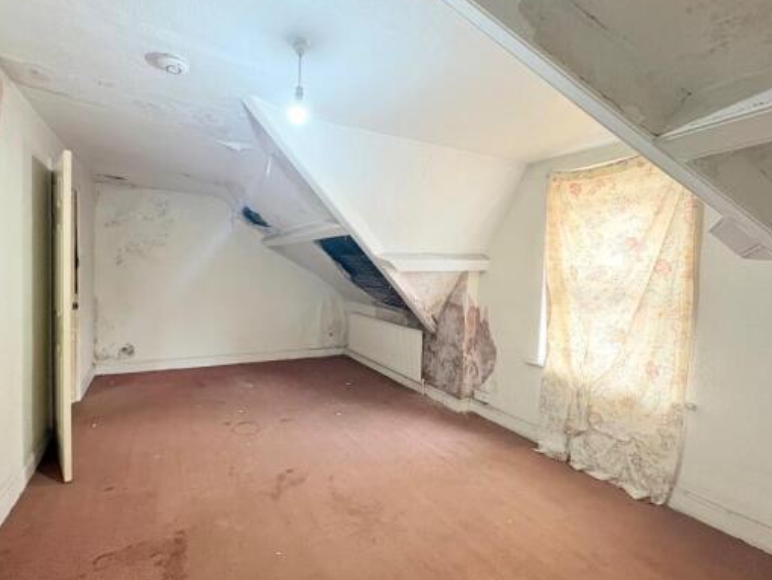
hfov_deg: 94.0
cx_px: 340
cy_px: 285
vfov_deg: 78.1
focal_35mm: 16
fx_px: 357
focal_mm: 2.22
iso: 320
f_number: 2.2
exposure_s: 1/50
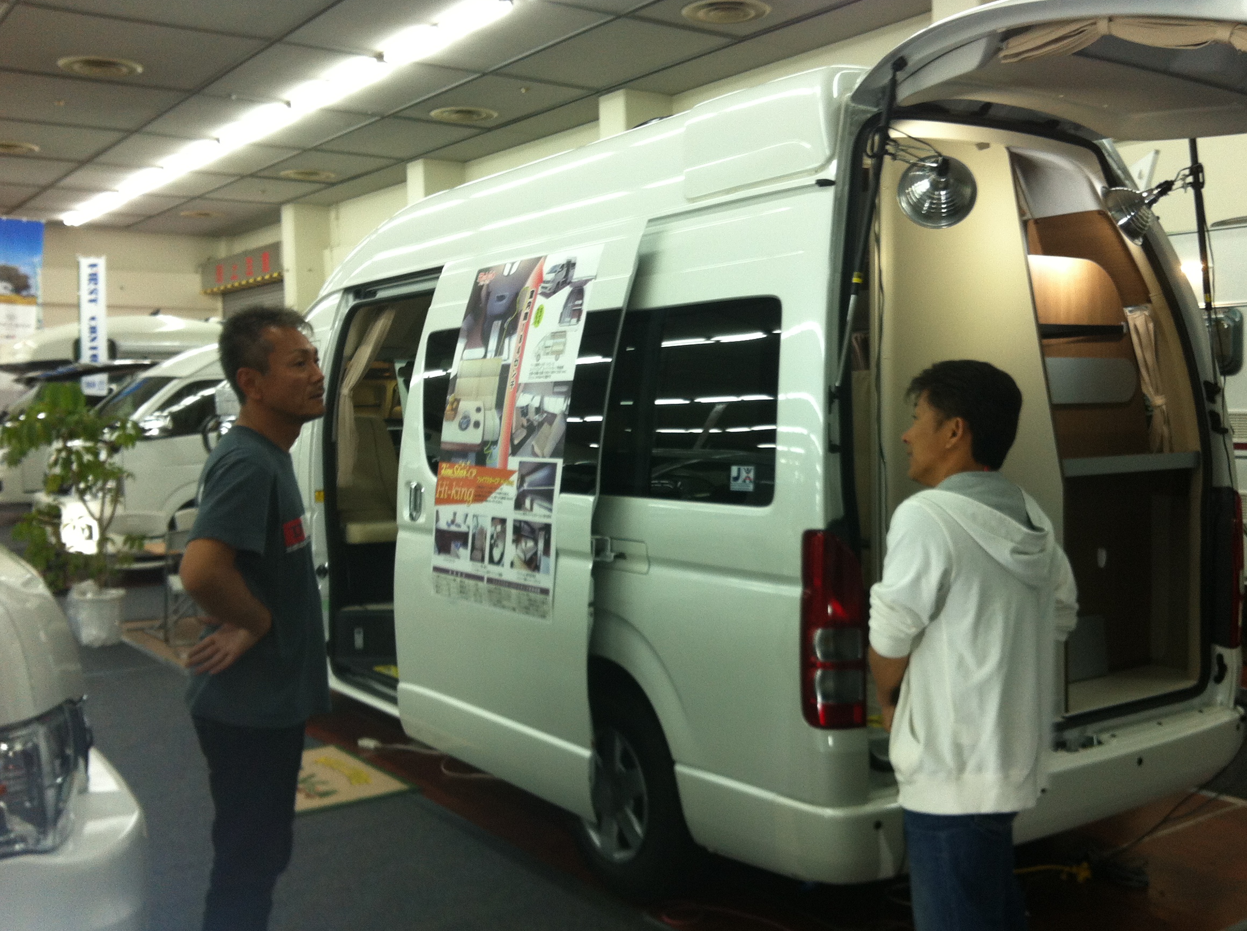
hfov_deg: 47.9
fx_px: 1403
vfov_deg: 36.7
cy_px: 494
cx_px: 652
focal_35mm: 39
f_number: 2.8
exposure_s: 1/15
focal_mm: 3.85
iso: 80
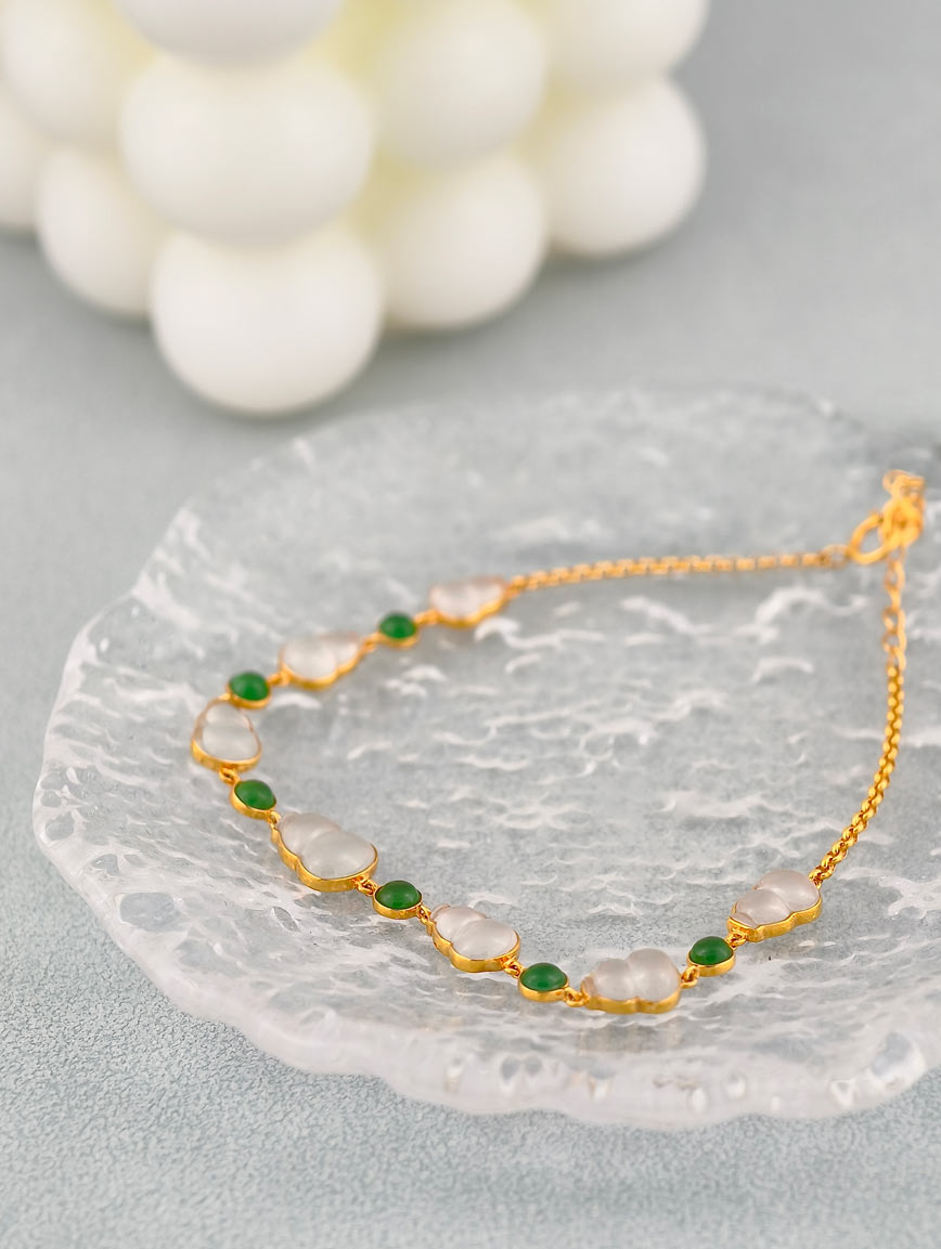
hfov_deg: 14.4
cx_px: 470
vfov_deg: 19.1
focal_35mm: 103
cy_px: 624
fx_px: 3724
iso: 125
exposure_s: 1/161
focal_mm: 22.48
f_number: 2.67
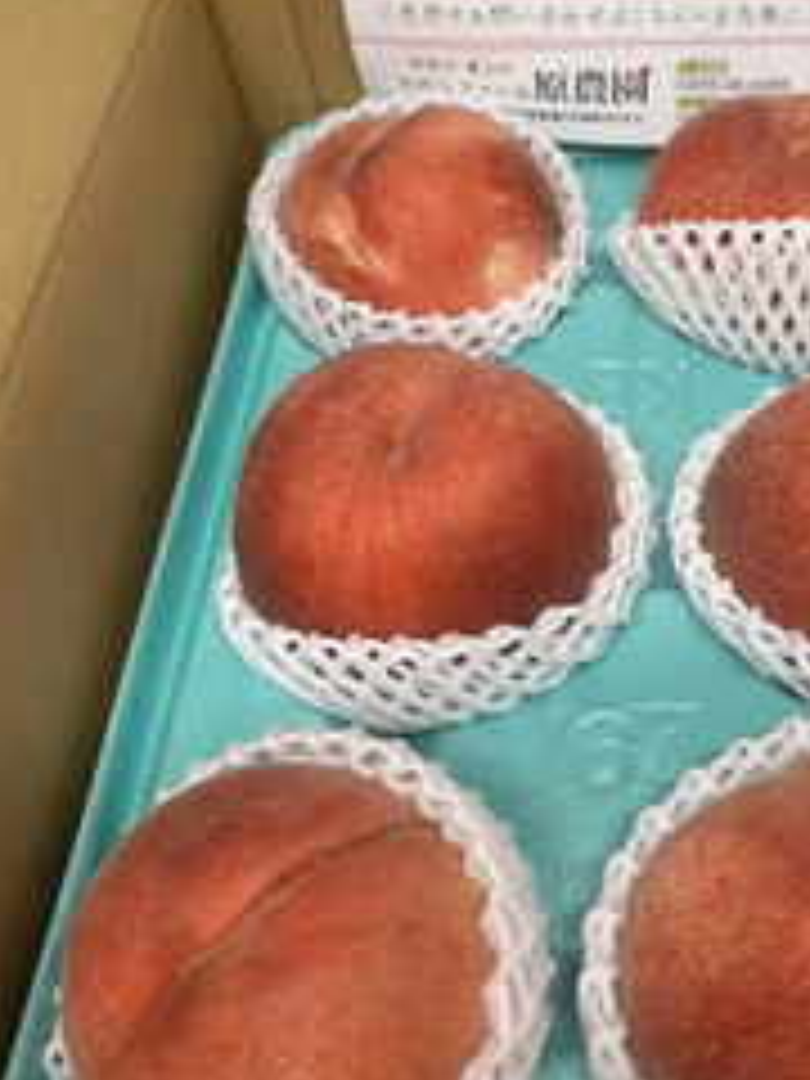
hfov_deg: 35.0
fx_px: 1248
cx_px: 630
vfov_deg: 46.4
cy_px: 410
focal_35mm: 40
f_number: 1.78
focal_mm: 6.86
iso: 125
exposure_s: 1/60
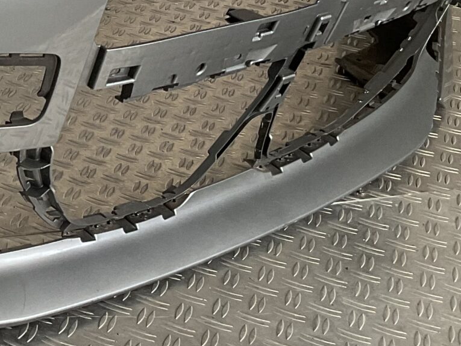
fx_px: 1292
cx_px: -193
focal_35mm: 97
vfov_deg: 15.2
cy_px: 75
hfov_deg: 18.4
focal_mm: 3
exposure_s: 1/60
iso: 64
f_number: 1.8
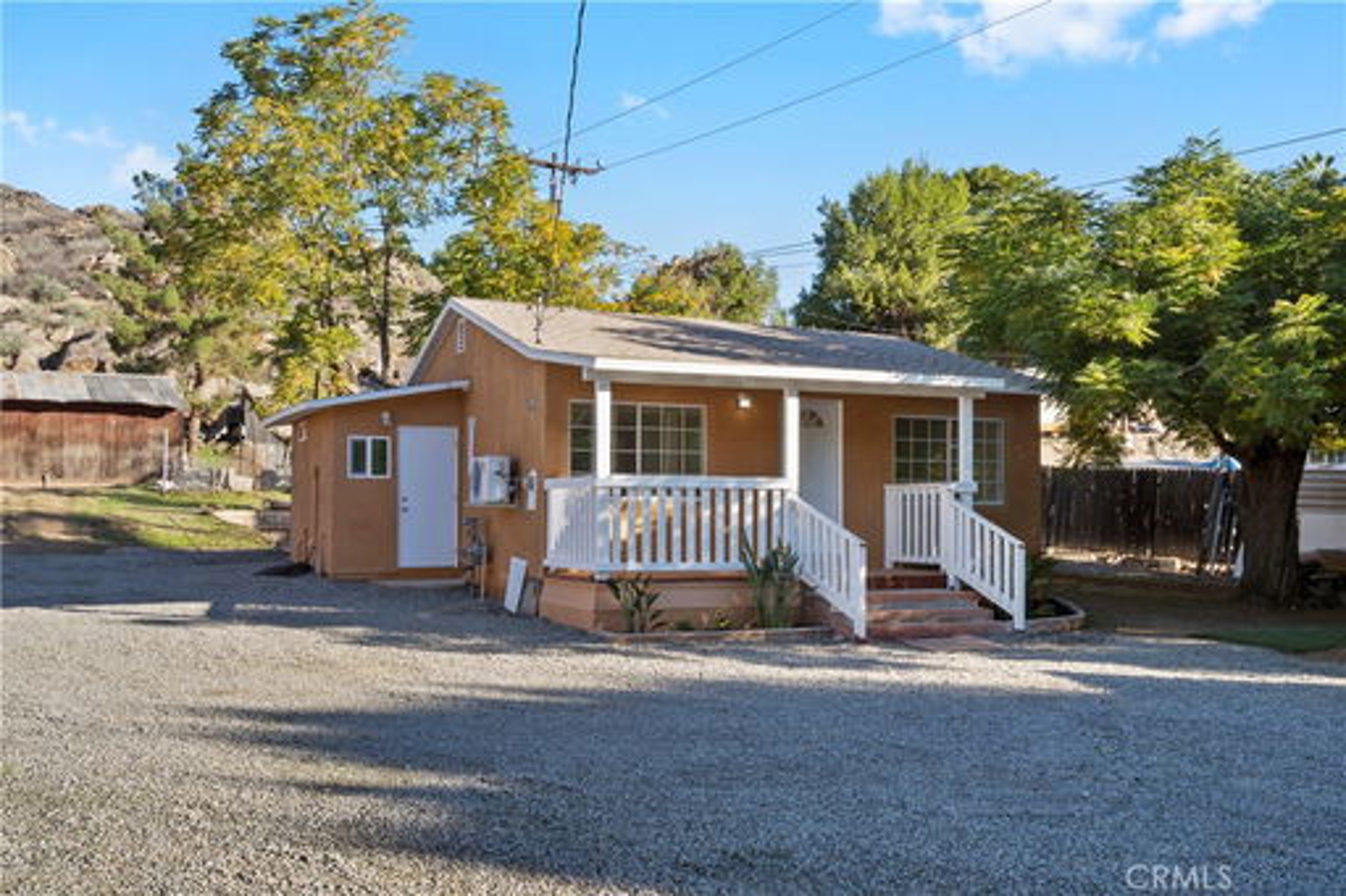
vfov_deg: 37.8
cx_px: 673
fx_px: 1308
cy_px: 448
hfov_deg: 54.4
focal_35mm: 35
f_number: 22
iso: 50
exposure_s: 1/5
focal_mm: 35
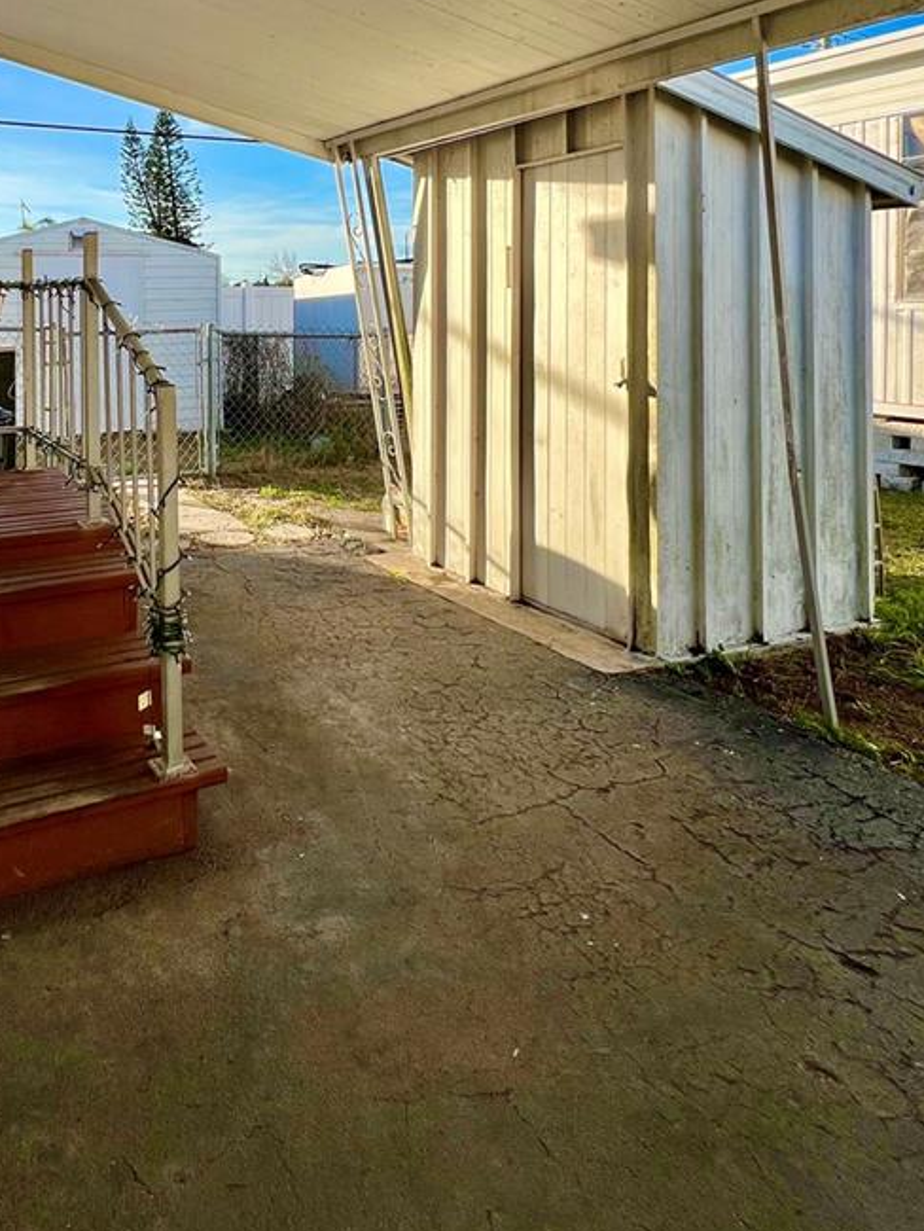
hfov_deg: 54.3
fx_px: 854
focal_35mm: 24
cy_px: 318
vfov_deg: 67.4
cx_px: 233
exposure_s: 1/1033
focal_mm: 1.57
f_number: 1.8
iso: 32
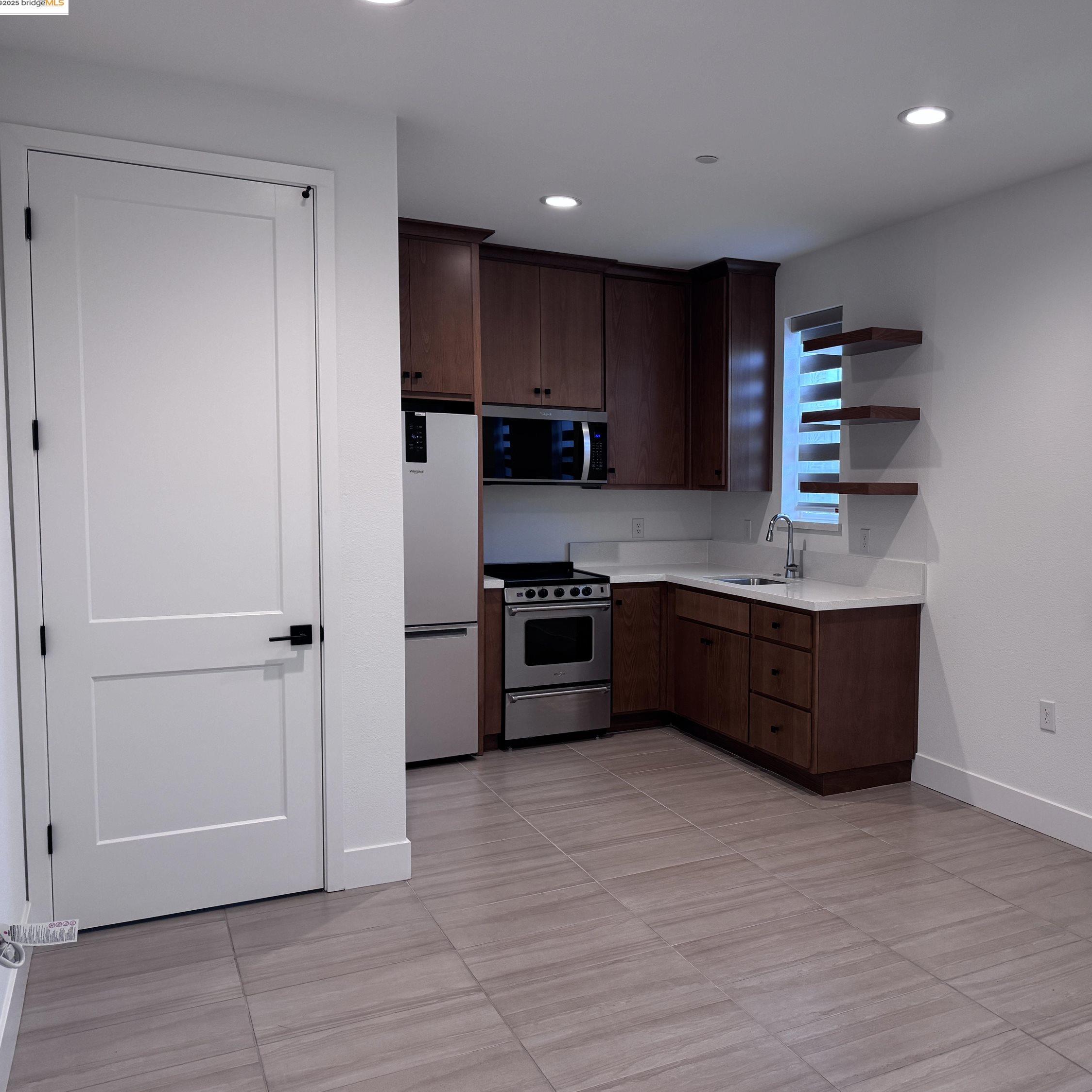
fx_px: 1035
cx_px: 738
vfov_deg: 55.6
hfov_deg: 54.4
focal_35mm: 29
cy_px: 550
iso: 160
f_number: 1.78
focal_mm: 6.76
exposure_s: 1/120
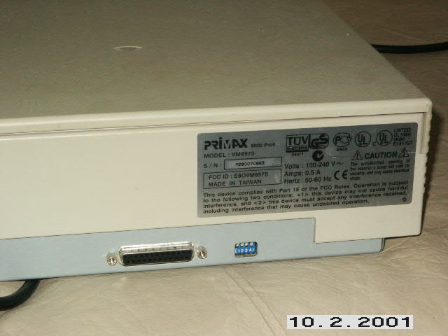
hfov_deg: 19.1
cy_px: 168
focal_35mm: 103
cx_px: 224
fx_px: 1333
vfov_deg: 14.4
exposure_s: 1/90
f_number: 8
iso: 200
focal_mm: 20.91
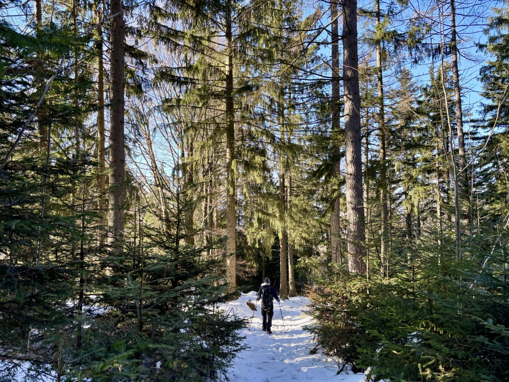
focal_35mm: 26
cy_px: 191
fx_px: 382
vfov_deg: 53.1
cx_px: 254
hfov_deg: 67.3
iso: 40
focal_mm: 5.96
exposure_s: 1/178
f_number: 1.6
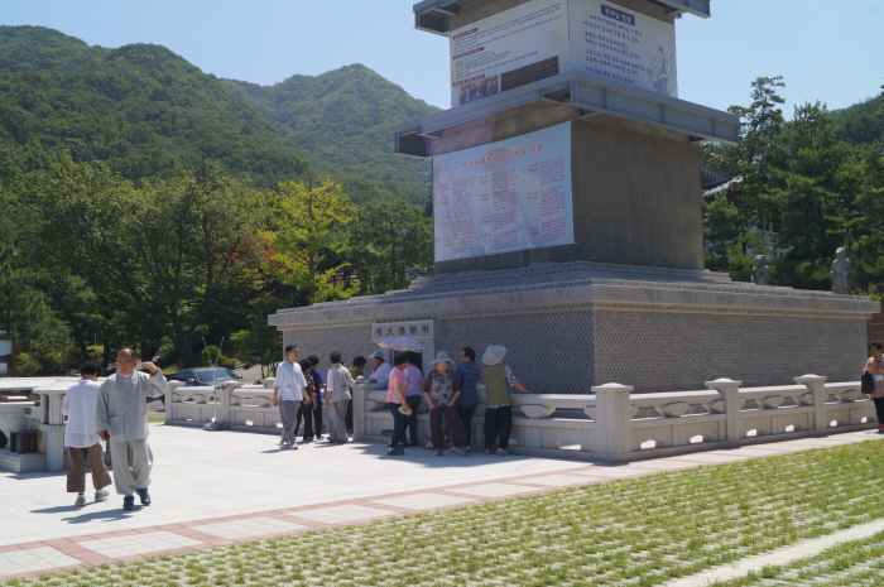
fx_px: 957
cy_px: 294
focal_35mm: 39
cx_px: 442
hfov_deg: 49.6
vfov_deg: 34.1
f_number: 11
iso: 100
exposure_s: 1/160
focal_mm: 26
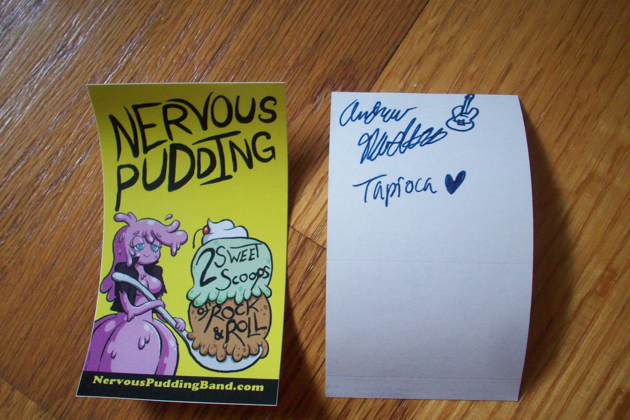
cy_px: 220
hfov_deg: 49.6
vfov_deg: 34.2
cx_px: 313
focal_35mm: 39
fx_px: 682
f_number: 2.8
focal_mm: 6.2
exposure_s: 1/22.3
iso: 160
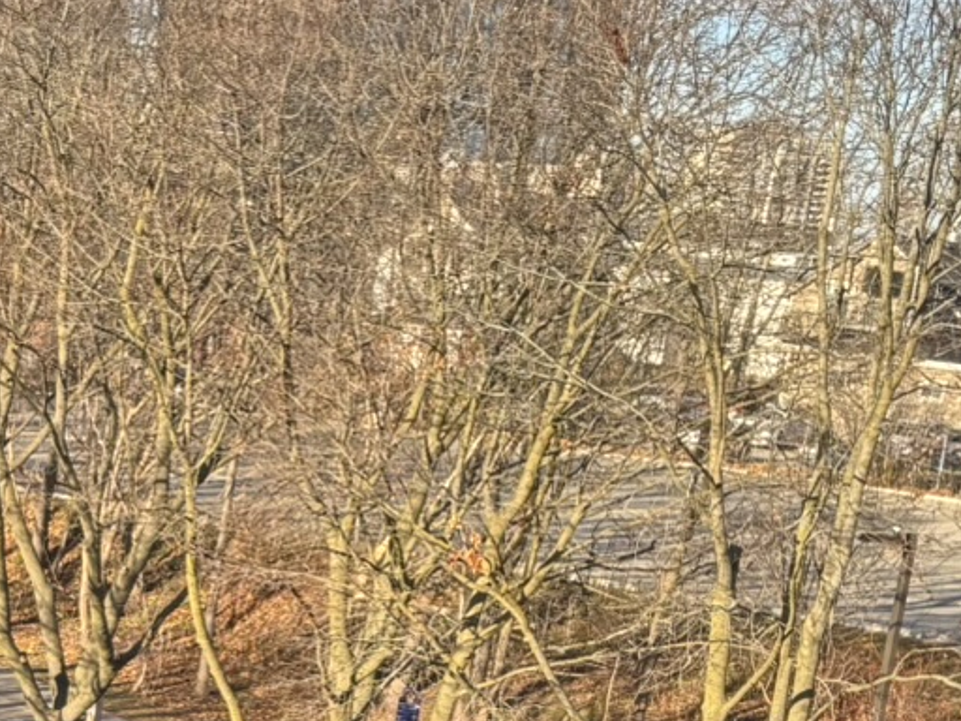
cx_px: -188
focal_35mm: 104
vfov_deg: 13.9
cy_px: 830
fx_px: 2887
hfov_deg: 18.0
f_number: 1.6
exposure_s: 1/722
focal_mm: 5.96
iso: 50
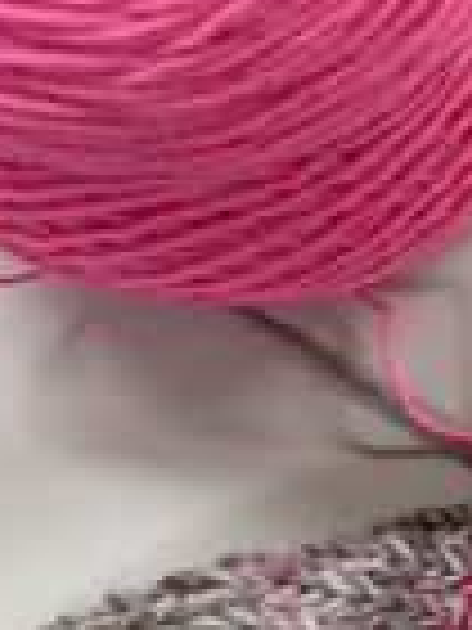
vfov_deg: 23.5
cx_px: 616
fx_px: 1454
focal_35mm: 80
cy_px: 612
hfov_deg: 17.3
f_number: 1.8
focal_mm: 3.99
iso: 80
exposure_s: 1/60
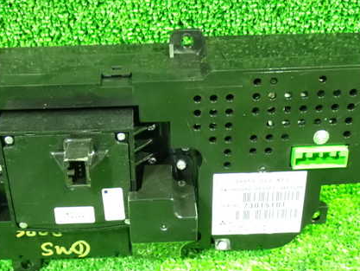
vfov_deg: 24.8
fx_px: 614
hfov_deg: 32.7
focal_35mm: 59
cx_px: 170
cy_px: 145
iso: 1600
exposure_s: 1/10
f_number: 2.8
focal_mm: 7.31
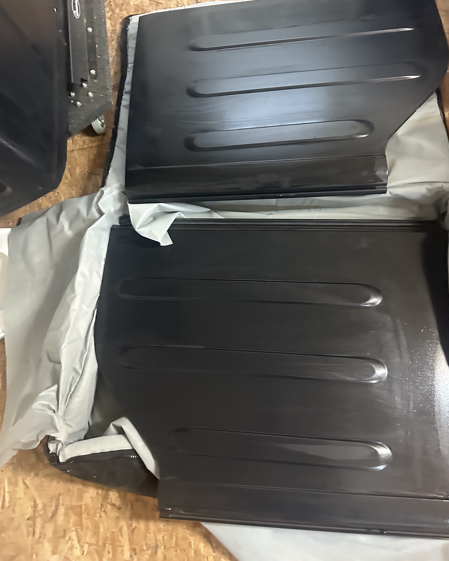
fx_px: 432
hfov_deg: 54.9
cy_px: 252
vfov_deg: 65.9
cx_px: 218
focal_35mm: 26
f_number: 1.78
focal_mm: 6.86
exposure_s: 1/40
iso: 1000
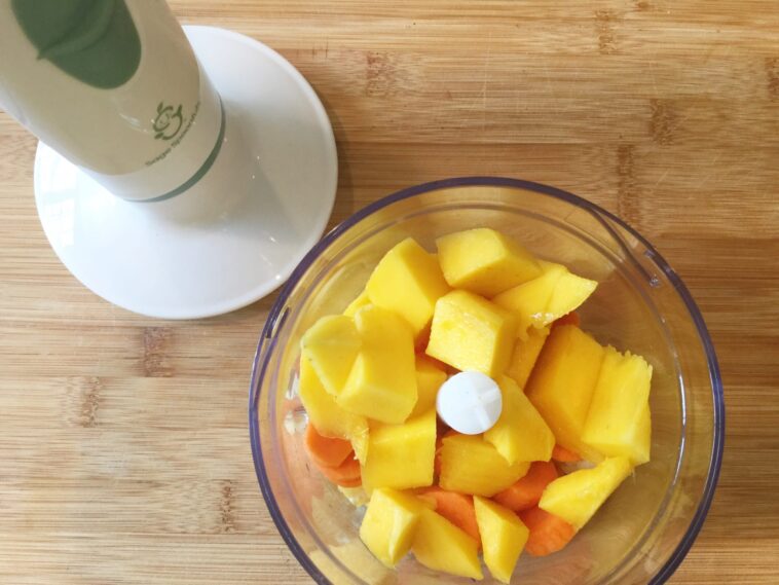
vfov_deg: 45.5
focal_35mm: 31
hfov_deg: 58.3
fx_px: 698
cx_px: 390
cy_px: 292
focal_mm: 3.3
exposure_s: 1/30
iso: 64
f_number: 2.4
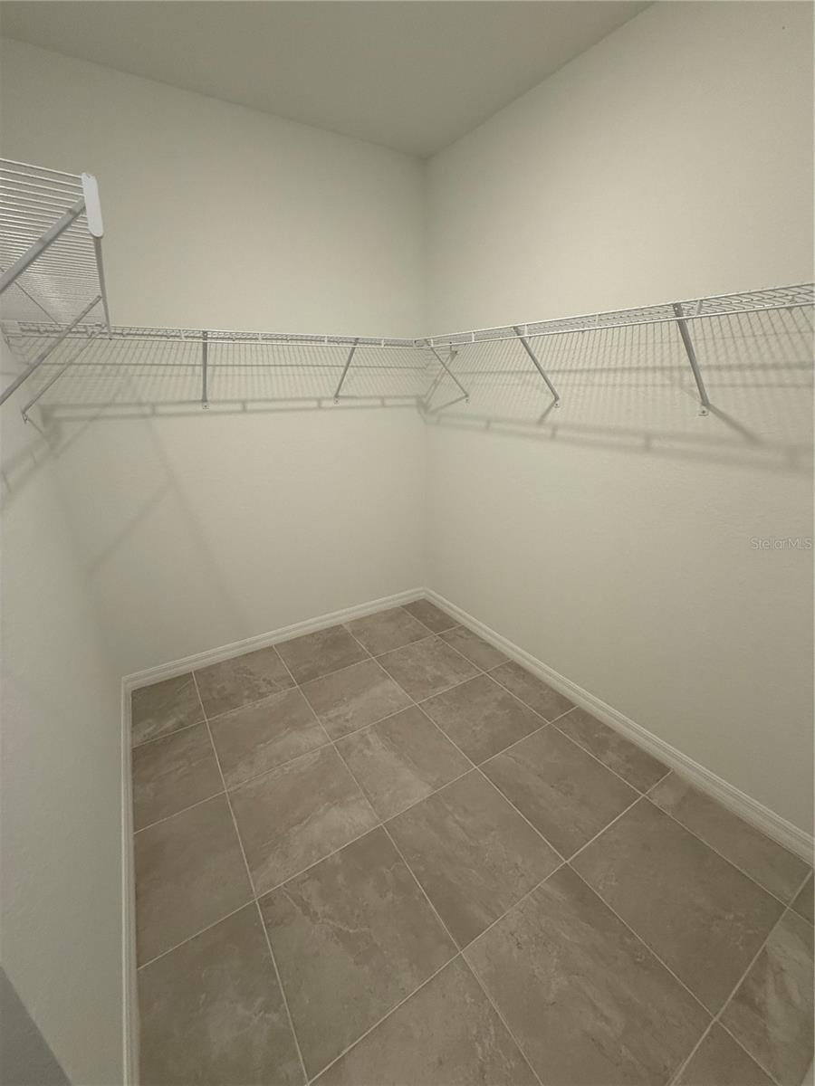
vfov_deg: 102.1
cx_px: 408
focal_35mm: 14
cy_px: 543
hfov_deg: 85.7
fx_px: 439
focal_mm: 2.22
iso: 200
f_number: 2.2
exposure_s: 1/120
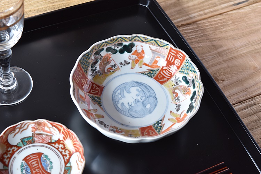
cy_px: 87
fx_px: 522
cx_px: 130
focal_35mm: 72
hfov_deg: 28.1
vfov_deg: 18.9
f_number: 5.6
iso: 500
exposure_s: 1/1.6
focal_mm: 48
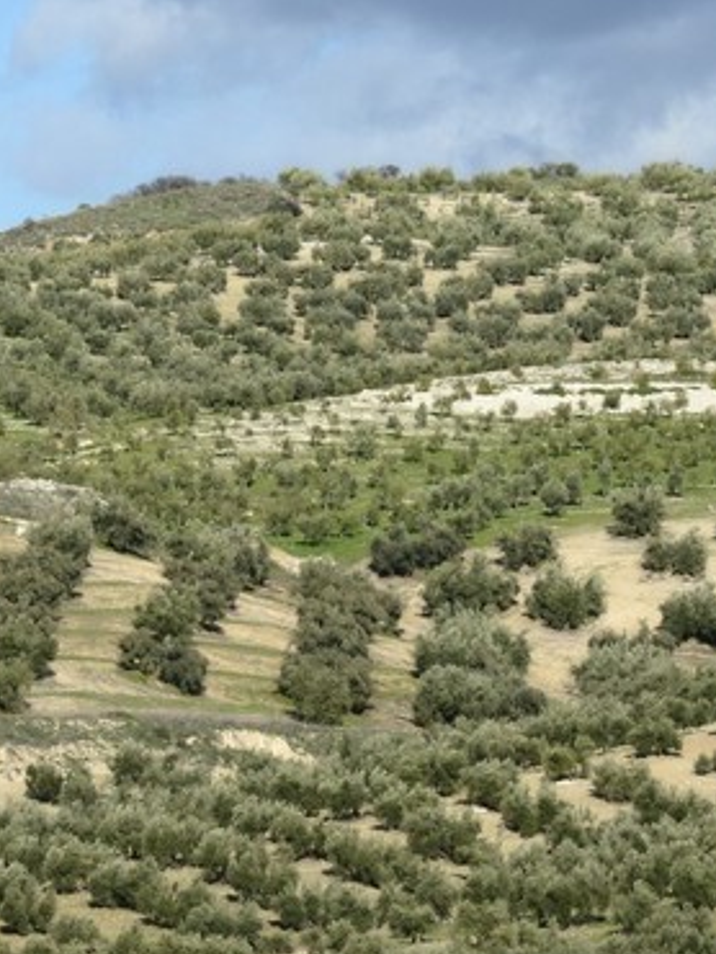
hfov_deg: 4.1
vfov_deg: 5.6
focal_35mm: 353
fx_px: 9724
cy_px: 627
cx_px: -1182
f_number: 10
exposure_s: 1/800
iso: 400
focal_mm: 85
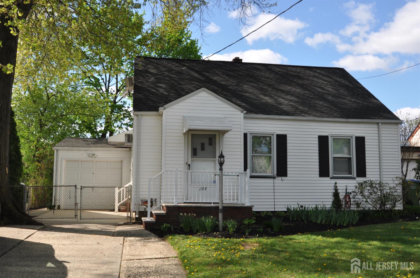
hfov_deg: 53.2
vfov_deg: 36.8
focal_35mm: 36
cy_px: 139
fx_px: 419
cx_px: 210
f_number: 8
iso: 200
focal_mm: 24
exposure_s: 1/250
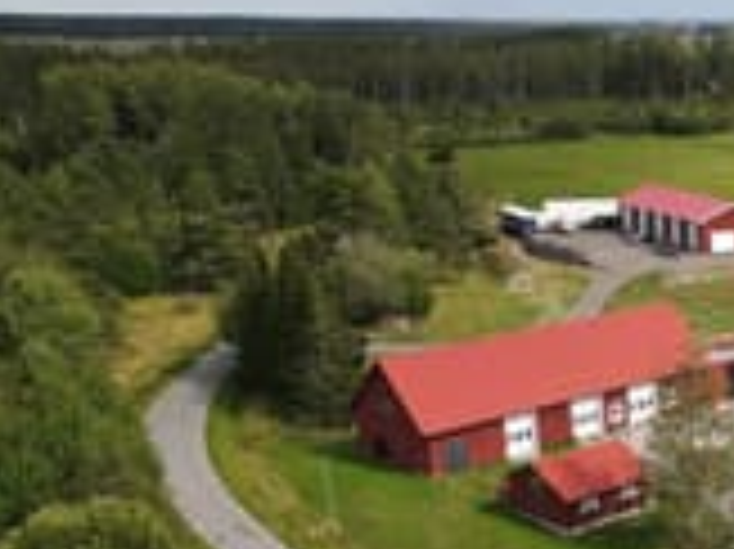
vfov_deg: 23.0
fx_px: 1314
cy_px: 502
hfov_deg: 27.7
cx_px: 865
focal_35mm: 62
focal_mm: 4.5
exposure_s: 1/500
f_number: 2.8
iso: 100
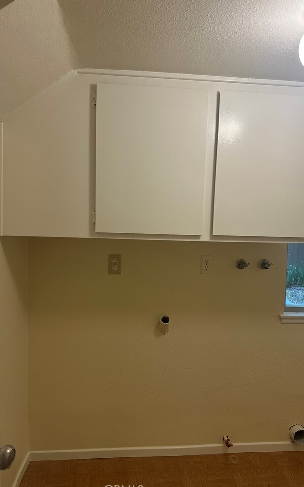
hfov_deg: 47.6
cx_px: 162
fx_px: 345
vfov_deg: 70.4
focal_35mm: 26
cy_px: 247
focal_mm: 6.86
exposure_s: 1/120
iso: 200
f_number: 1.78
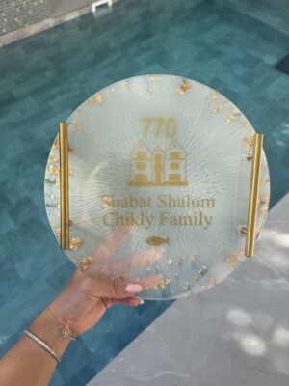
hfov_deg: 56.8
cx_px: 144
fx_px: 267
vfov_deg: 71.6
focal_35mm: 24
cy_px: 193
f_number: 1.78
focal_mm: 6.76
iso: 80
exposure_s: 1/1812
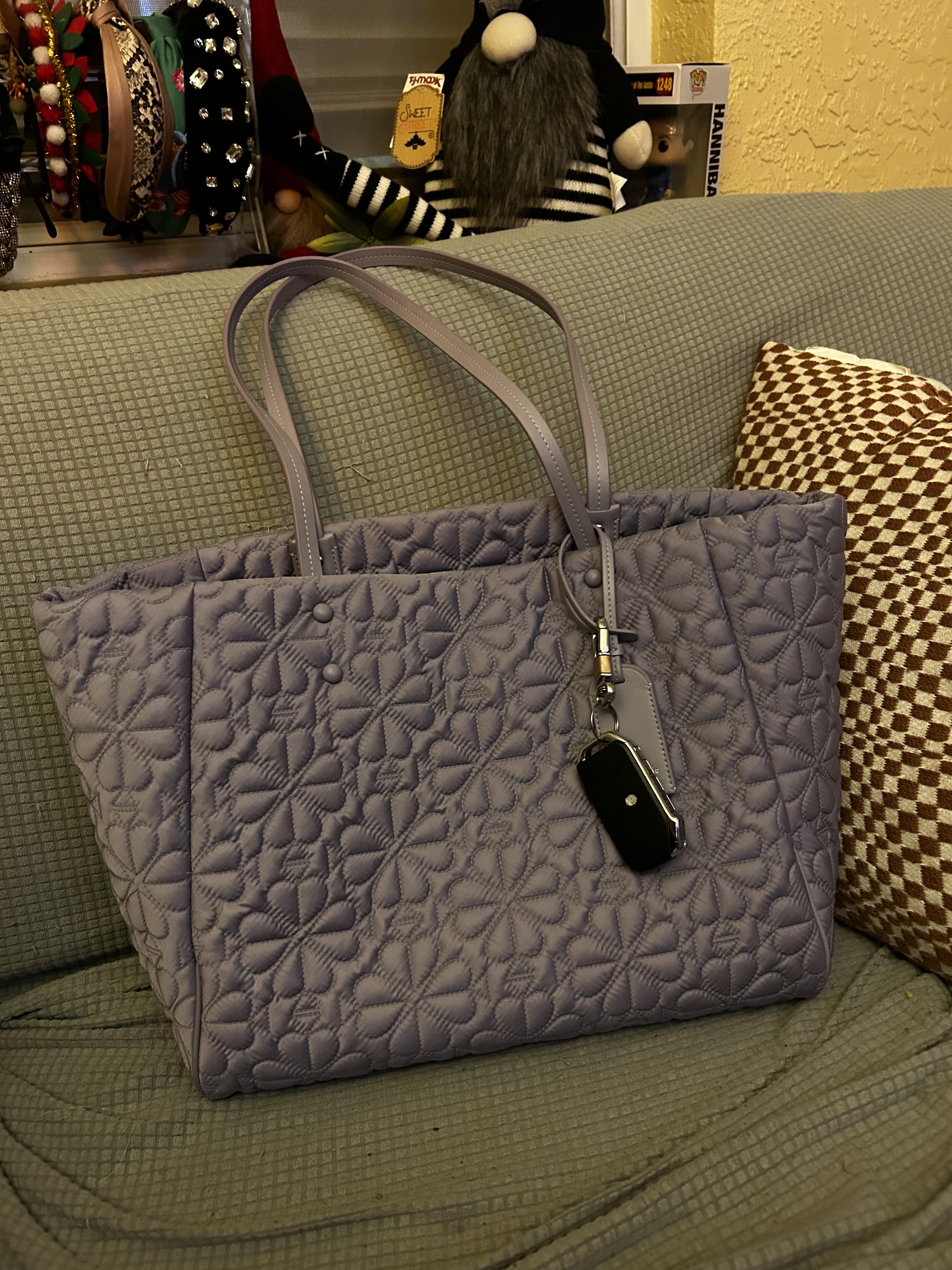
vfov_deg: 67.3
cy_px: 635
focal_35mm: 26
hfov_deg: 53.1
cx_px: 476
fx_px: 953
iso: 640
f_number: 1.5
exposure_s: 1/30
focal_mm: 5.7
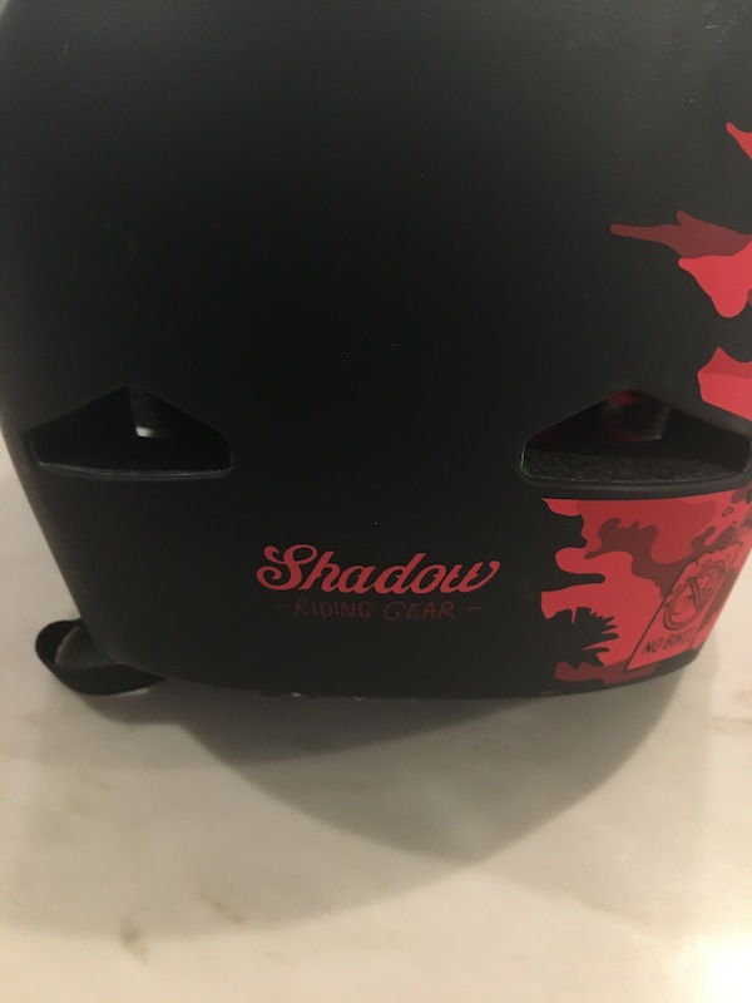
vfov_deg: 61.7
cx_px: 376
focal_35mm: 29
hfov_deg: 48.2
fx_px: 840
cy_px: 502
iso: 200
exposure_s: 1/20
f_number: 2.2
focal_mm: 4.15
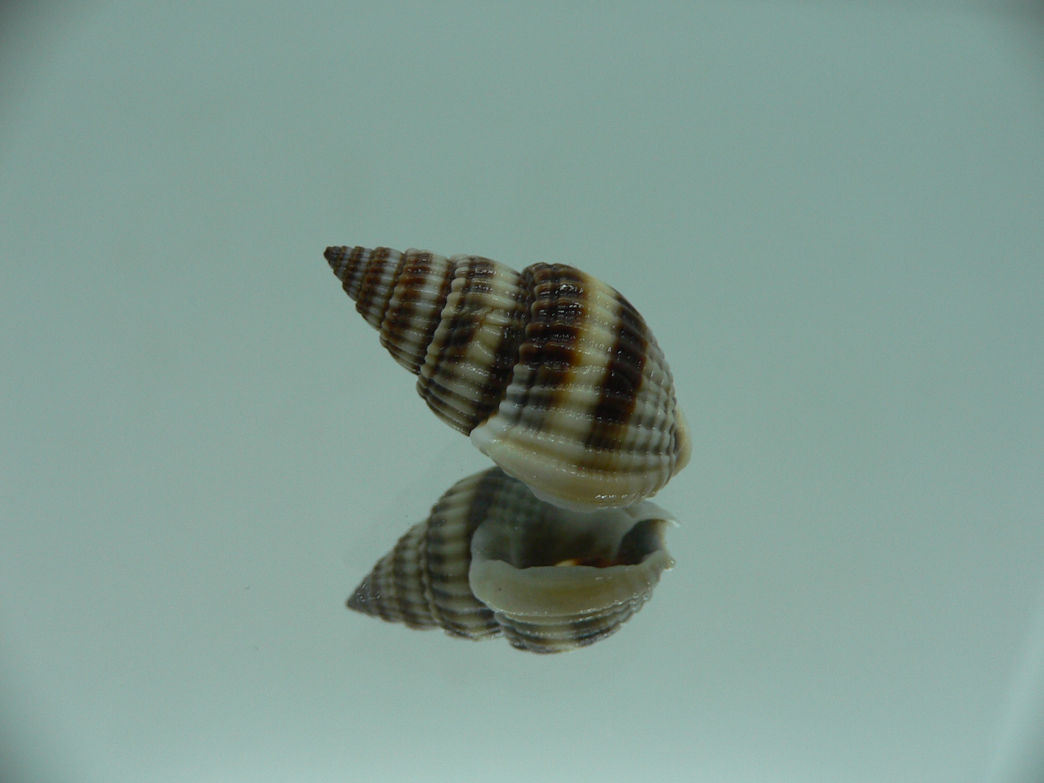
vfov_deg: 40.7
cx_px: 522
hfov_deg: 52.6
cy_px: 392
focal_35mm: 35
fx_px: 1056
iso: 80
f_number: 2.8
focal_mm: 4.6
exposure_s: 1/80
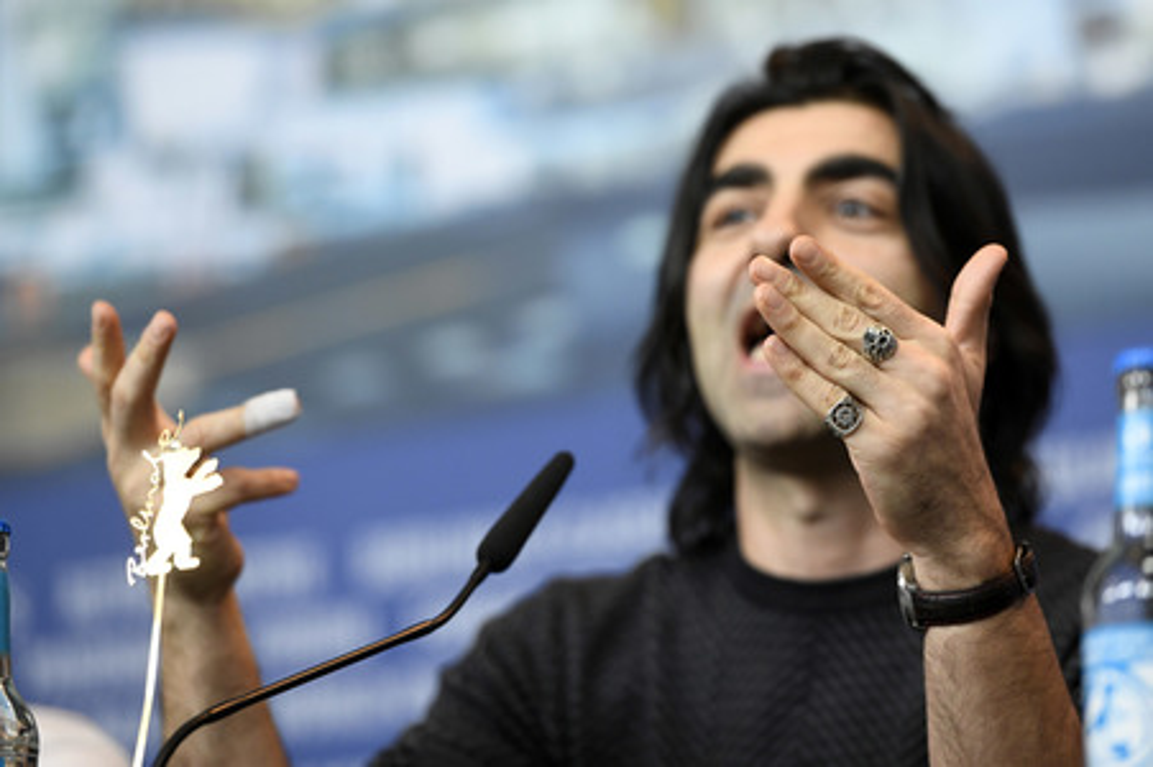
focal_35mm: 185
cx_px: 576
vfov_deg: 7.4
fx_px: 5921
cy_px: 384
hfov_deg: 11.1
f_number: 3.5
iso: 2200
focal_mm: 185
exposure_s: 1/400
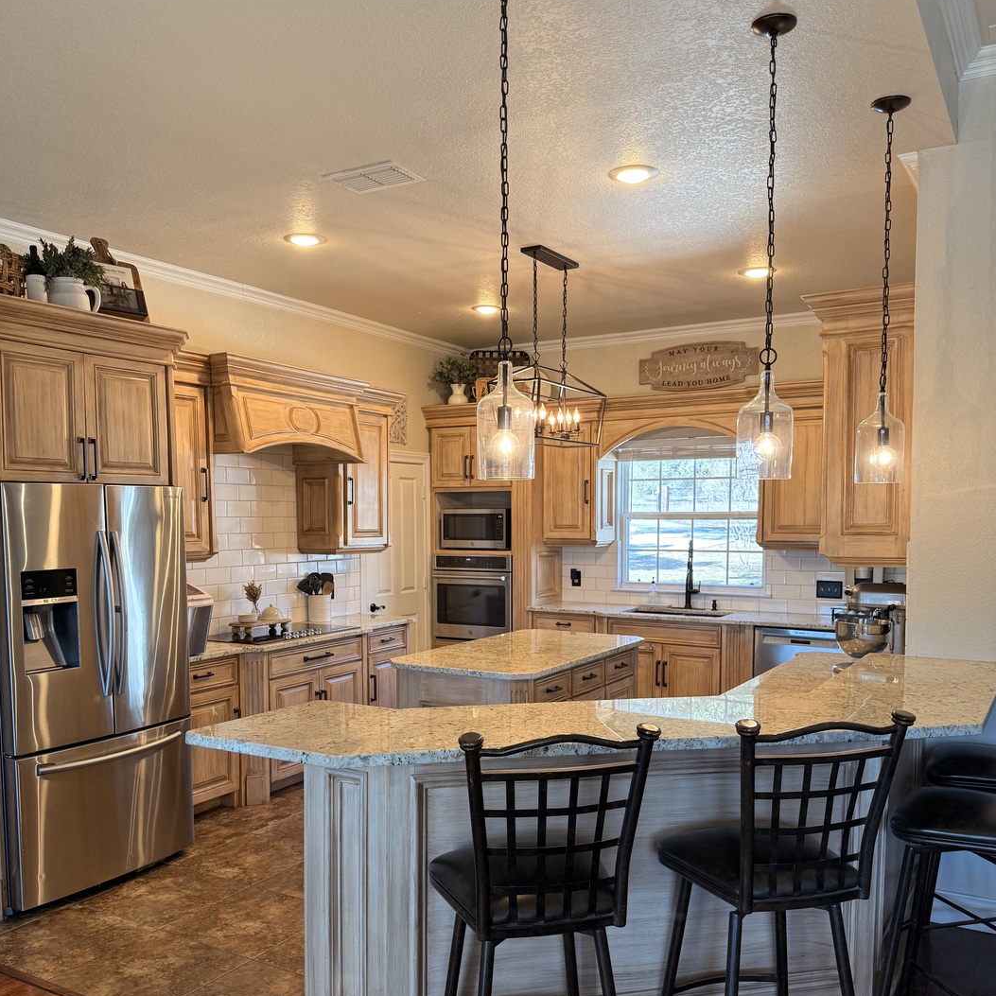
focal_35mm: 29
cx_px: 493
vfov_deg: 55.4
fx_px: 944
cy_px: 577
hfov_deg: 55.6
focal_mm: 6.76
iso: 100
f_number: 1.78
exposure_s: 1/60
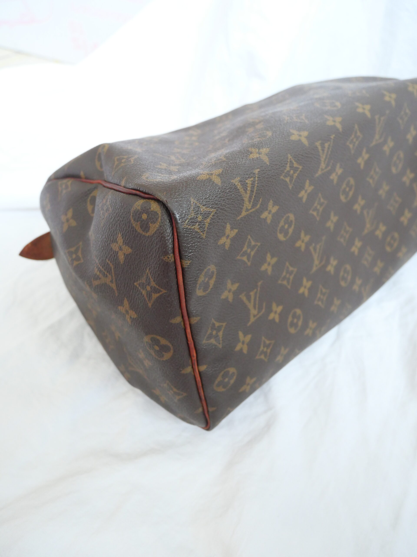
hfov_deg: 56.8
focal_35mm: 24
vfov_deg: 71.6
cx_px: 208
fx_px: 385
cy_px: 278
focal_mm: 12
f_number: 3.5
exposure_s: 1/60
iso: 2000
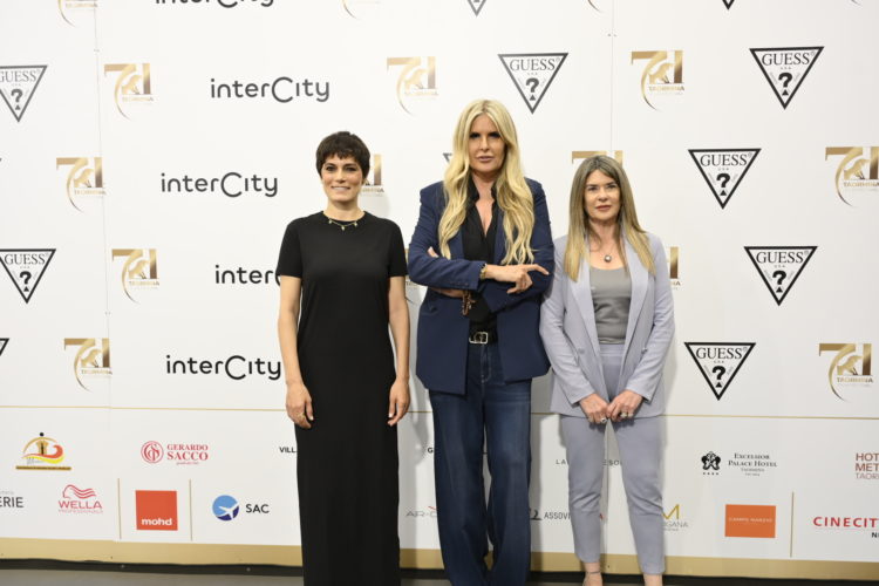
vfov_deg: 45.0
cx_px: 440
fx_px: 708
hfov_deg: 63.7
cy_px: 293
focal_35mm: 29
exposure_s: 1/100
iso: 800
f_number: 4
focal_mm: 29
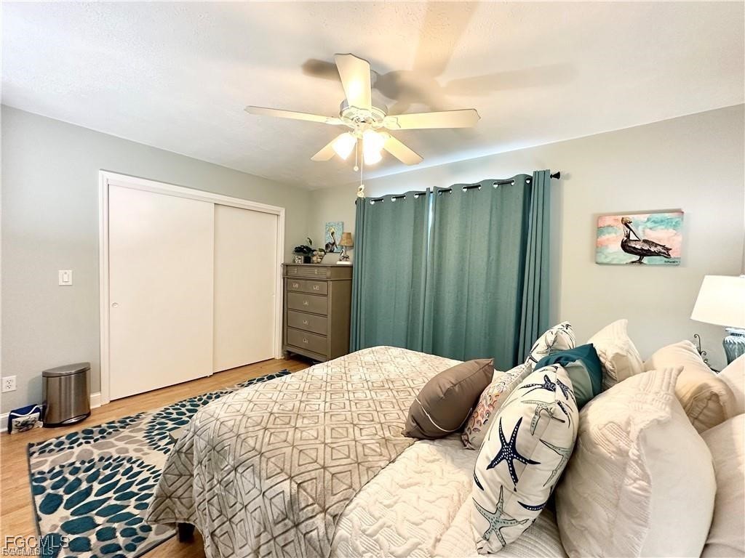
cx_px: 372
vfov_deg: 85.7
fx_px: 301
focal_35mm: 14
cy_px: 279
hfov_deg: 102.1
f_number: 2.2
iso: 200
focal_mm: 2.22
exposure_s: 1/60
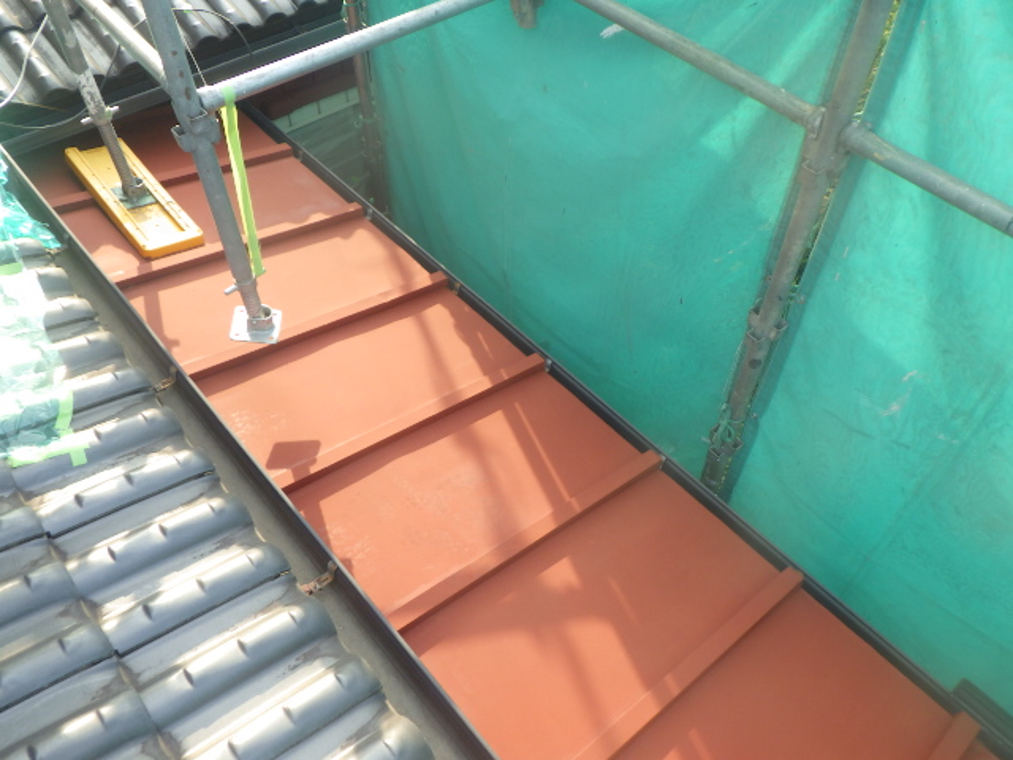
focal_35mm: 28
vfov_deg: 49.7
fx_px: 819
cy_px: 380
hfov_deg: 63.4
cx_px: 506
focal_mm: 5
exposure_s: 1/160
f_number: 4.2
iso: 125
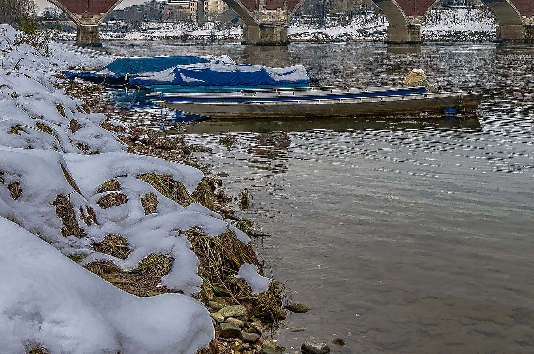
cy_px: 88
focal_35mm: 56
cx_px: 288
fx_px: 828
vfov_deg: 23.9
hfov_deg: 35.7
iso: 100
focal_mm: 21
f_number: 6.3
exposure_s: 1/160
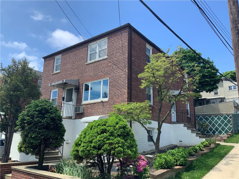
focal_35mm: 29
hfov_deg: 61.7
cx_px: 120
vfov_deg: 48.2
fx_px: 200
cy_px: 90
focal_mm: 3
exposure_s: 1/1311
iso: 16
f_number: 1.8
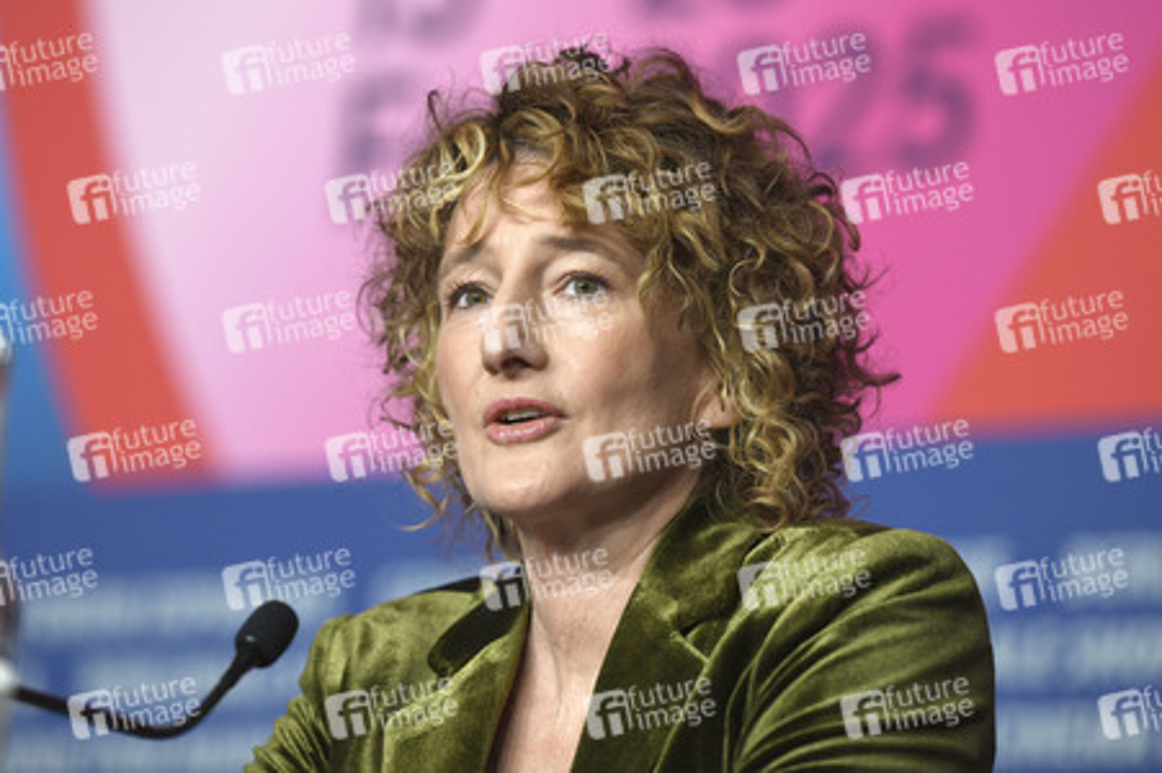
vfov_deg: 8.8
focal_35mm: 155
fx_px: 4999
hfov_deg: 13.3
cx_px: 581
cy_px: 386
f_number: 3.2
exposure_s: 1/250
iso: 1250
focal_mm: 155
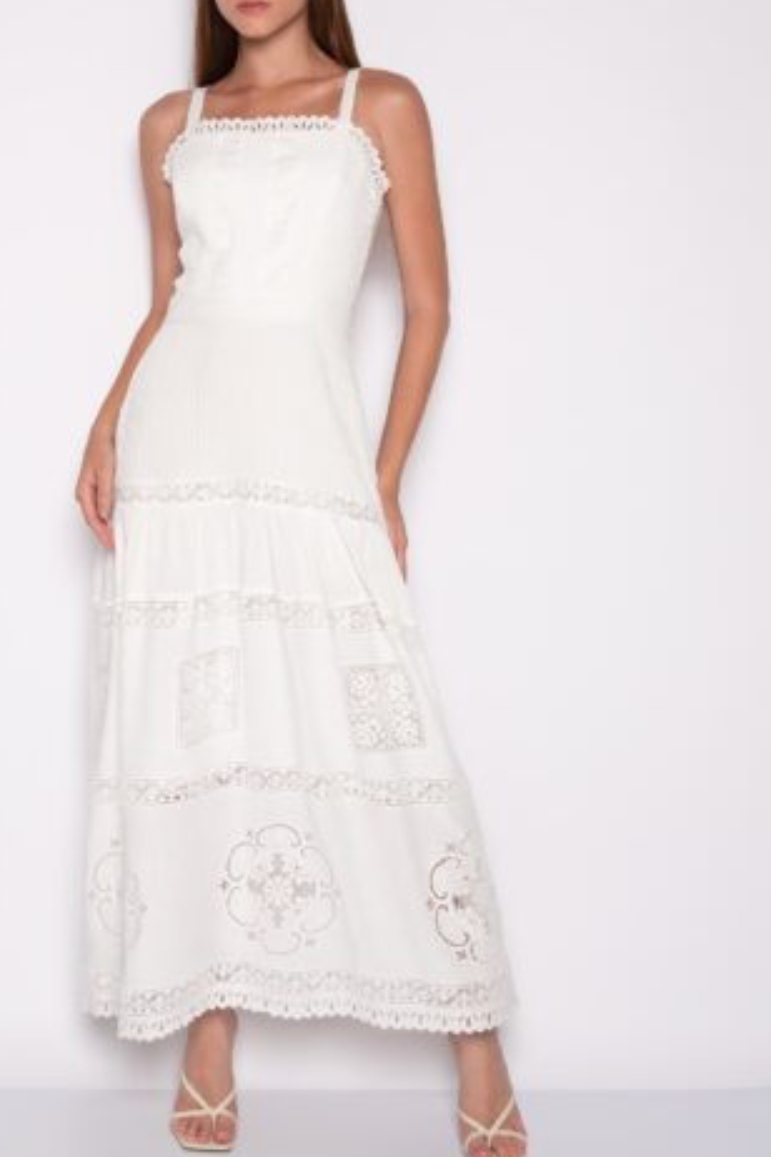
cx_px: 288
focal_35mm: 52
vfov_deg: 38.1
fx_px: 1670
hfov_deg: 25.9
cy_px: 500
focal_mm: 40
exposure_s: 1/160
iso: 200
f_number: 7.1
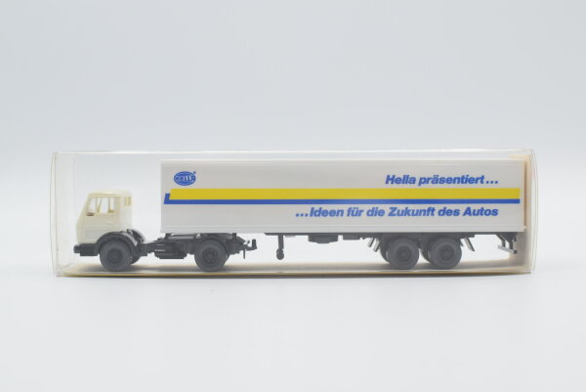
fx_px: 855
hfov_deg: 37.8
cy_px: 196
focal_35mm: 52
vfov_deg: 25.8
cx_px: 293
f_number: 8
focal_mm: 35
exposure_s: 1/200
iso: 400
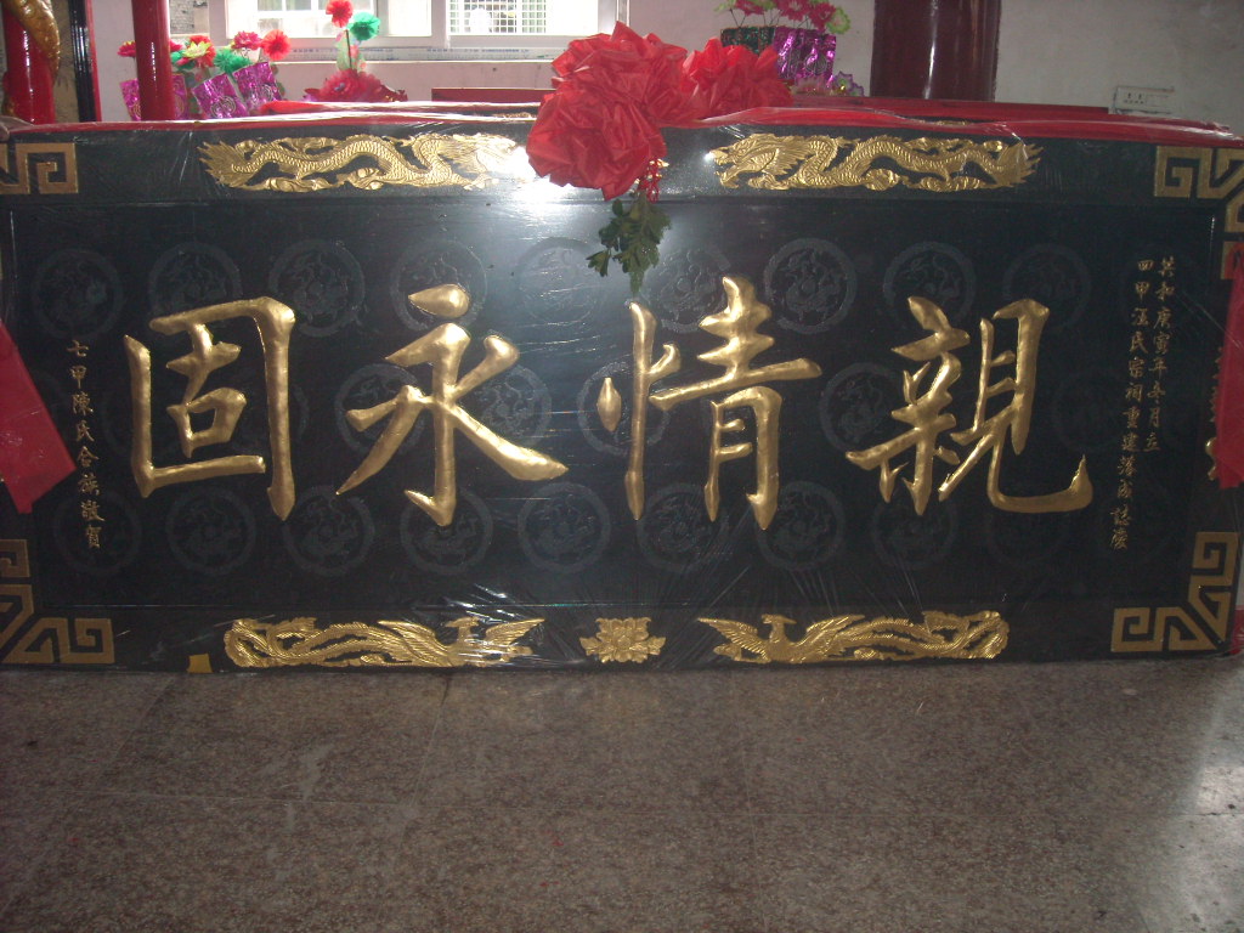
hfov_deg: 52.6
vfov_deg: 40.7
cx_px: 622
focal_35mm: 35
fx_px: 1258
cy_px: 466
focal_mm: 5.7
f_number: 2.8
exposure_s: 1/60
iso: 200
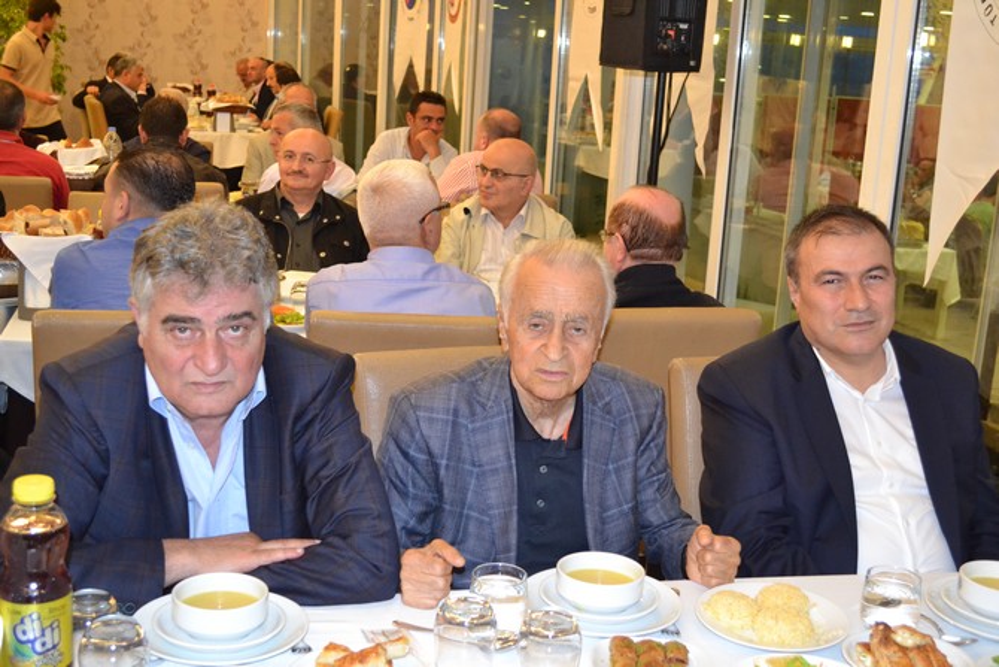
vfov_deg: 29.9
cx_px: 500
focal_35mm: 45
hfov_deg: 43.6
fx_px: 1249
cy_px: 334
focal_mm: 30
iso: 2800
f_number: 4.5
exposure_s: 1/60
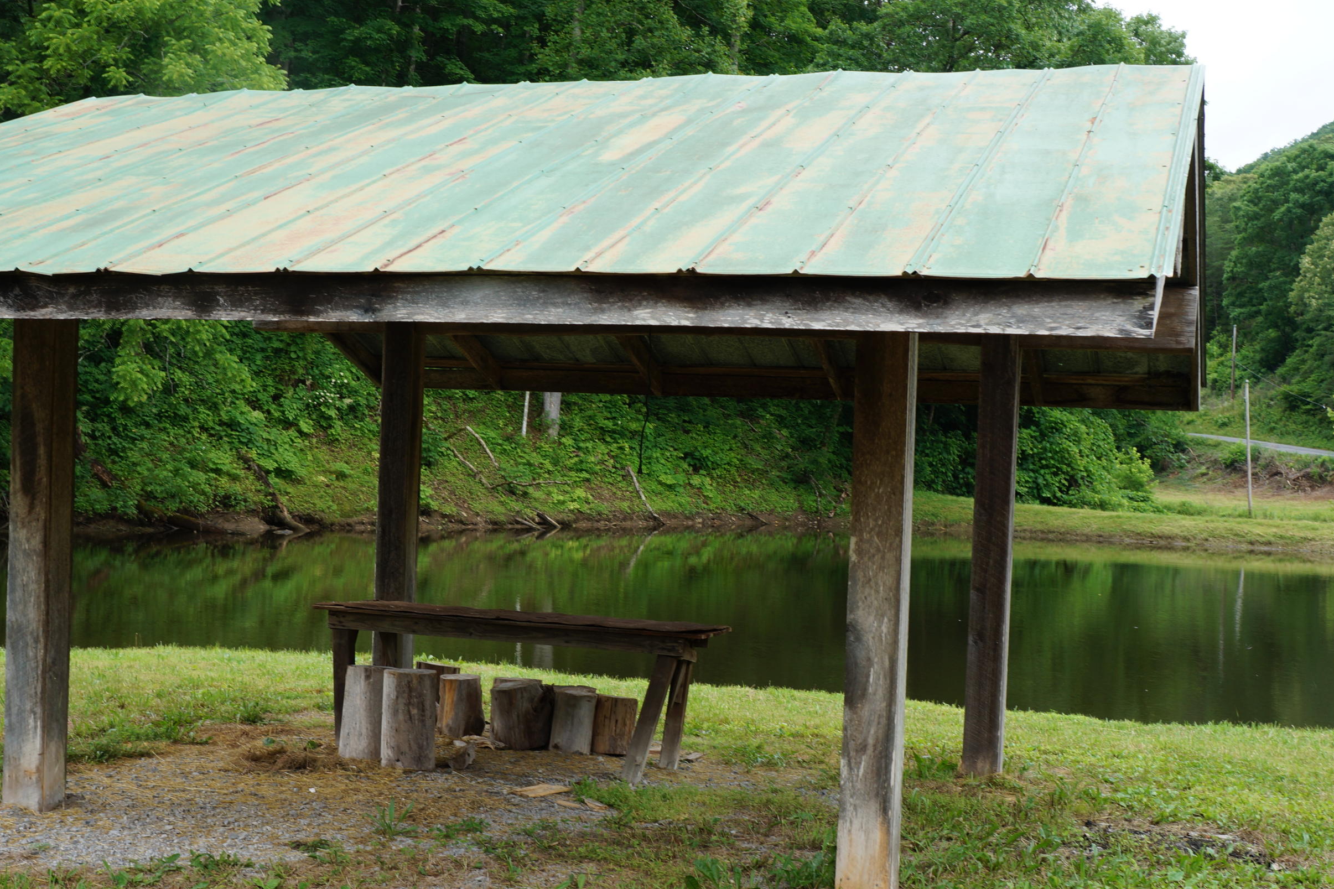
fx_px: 1727
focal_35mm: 47
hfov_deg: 42.2
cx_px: 587
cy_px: 498
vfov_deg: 28.8
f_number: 8
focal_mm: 25
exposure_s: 1/80
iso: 100
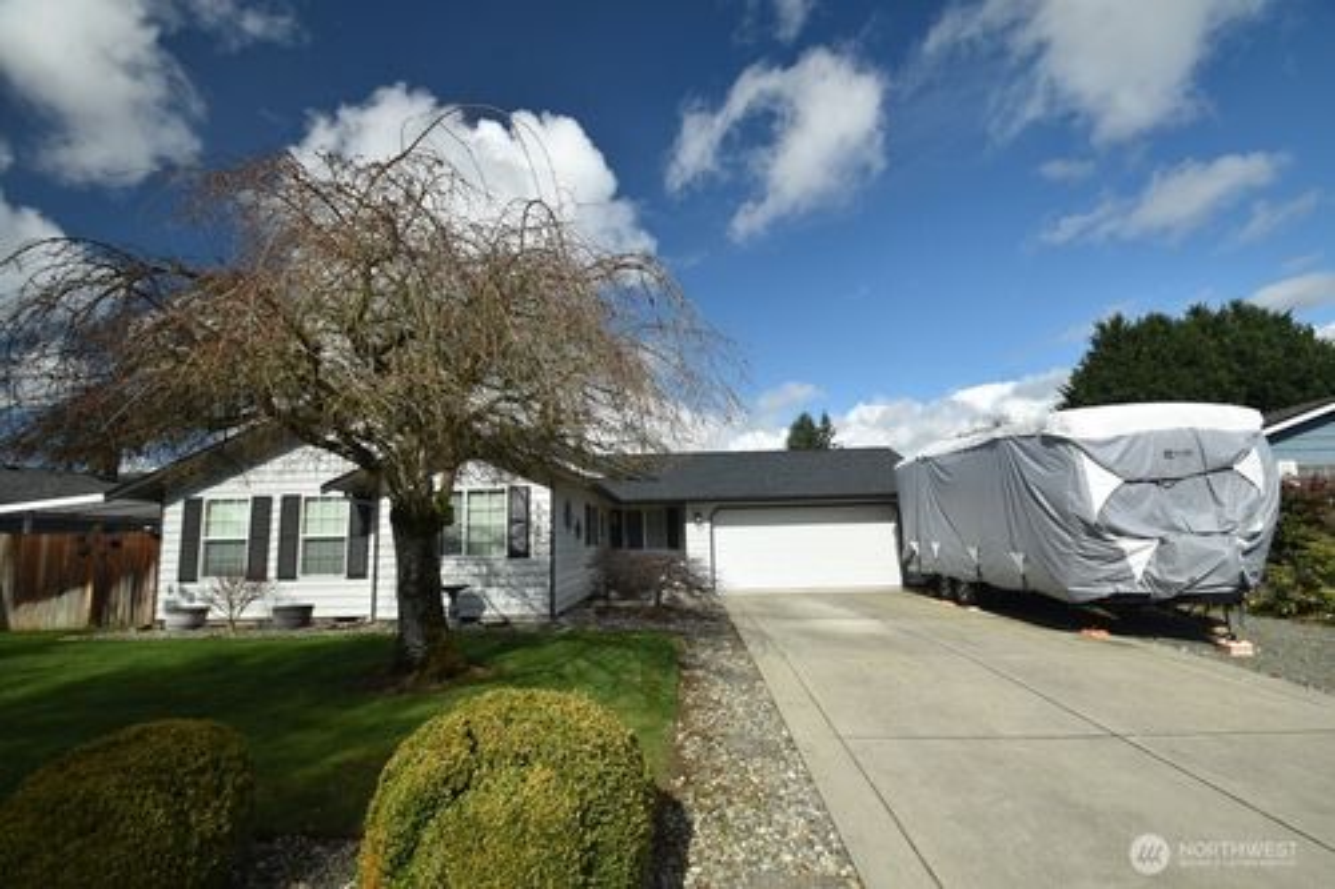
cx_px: 668
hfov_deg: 100.4
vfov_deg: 77.3
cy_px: 444
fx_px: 556
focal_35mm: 15
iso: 160
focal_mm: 10
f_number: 8
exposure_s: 1/250
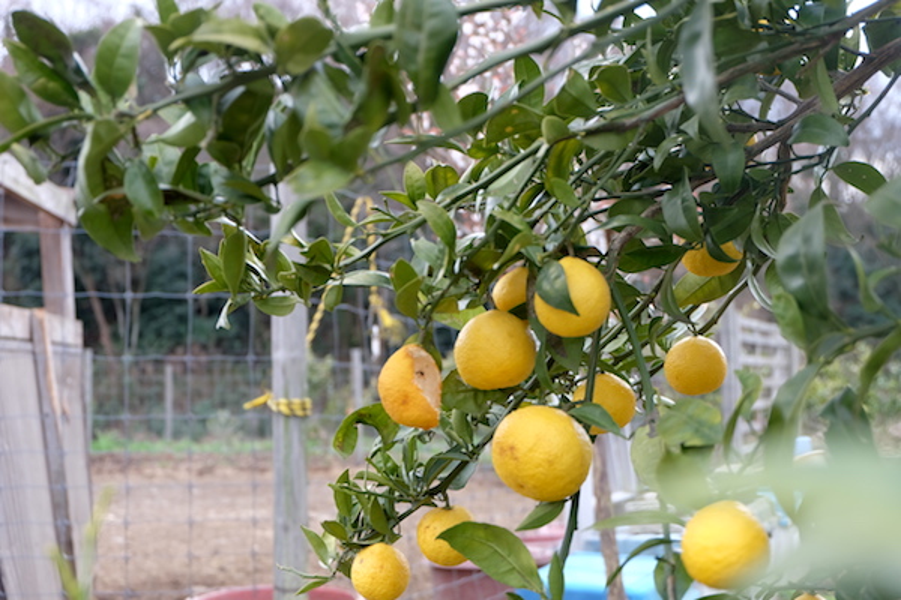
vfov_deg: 30.5
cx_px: 450
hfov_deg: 44.5
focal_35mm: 44
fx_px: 1101
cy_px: 300
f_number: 4.7
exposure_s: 1/80
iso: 200
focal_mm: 29.5
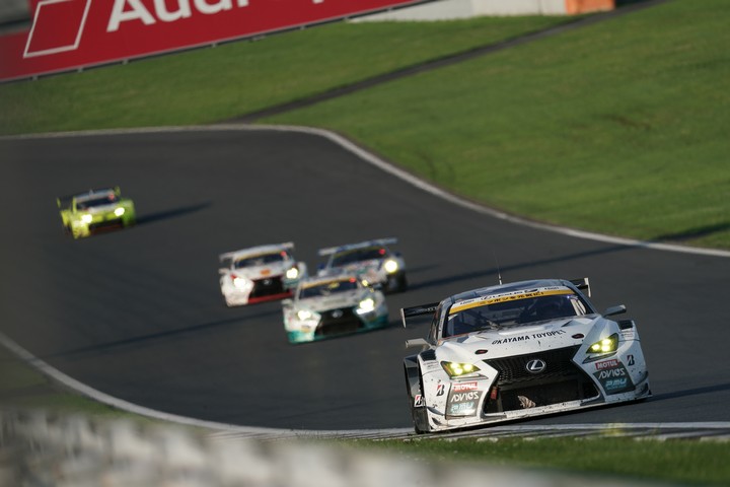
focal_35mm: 500
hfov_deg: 4.1
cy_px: 244
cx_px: 365
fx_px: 10138
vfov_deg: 2.7
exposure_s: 1/800
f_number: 6.3
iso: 200
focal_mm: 500
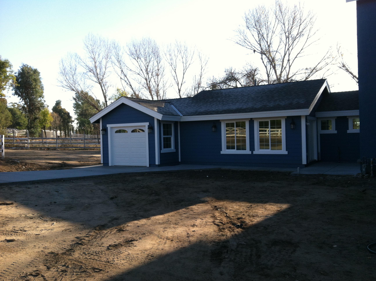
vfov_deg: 40.6
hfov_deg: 52.7
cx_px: 188
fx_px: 380
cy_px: 140
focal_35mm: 35
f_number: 2.8
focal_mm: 3.85
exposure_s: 1/435
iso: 80
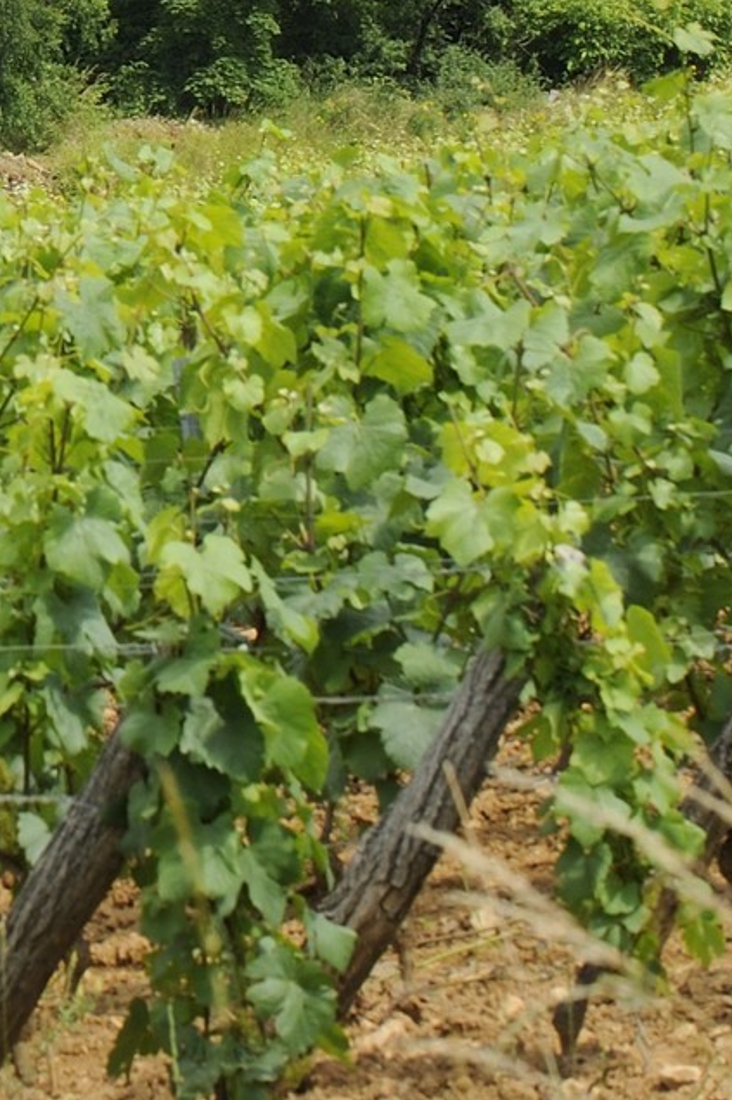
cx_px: -645
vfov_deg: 5.2
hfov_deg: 3.4
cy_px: -397
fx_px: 12127
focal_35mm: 397
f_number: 11
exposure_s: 1/125
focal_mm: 105
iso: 200
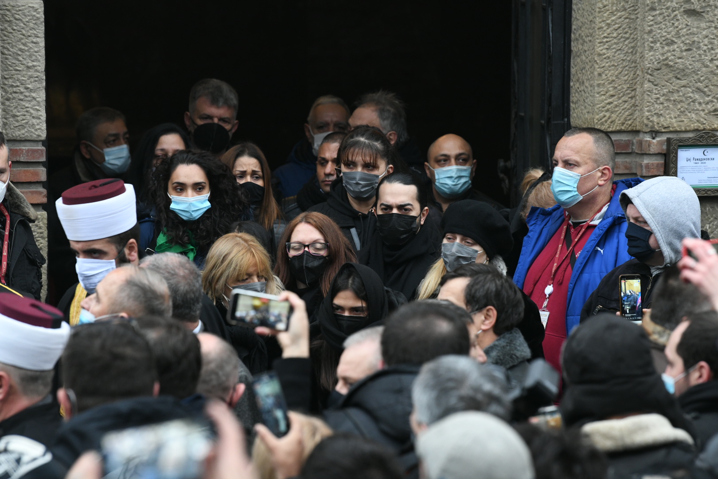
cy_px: 240
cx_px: 359
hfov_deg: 10.3
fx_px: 3989
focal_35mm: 200
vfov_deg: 6.9
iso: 2000
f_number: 5.6
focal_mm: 200
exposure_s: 1/200
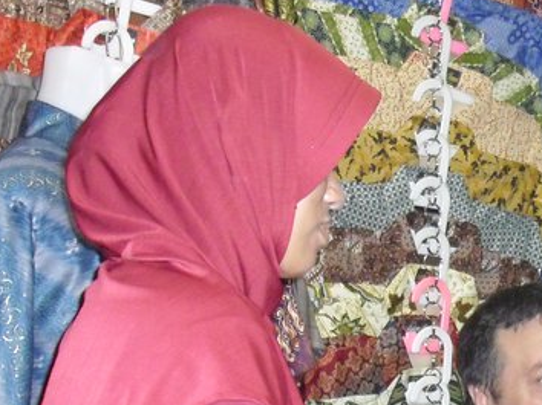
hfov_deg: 17.5
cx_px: 548
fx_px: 1721
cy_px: 321
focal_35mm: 110
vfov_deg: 13.4
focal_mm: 6.2
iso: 400
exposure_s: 1/60
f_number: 2.8
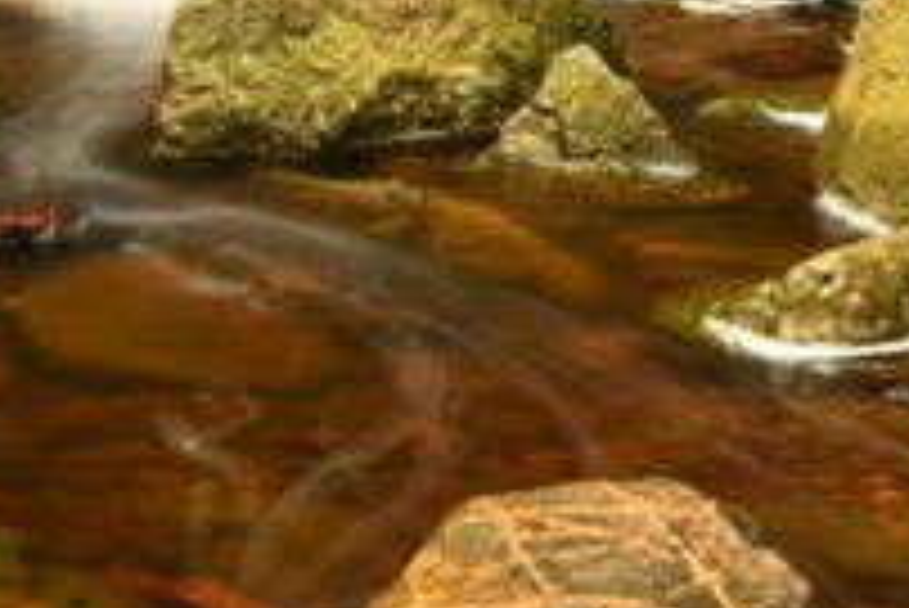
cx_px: 212
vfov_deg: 10.4
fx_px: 3310
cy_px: 47
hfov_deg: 15.6
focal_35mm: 131
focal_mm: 44
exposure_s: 5
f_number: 7.1
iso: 100
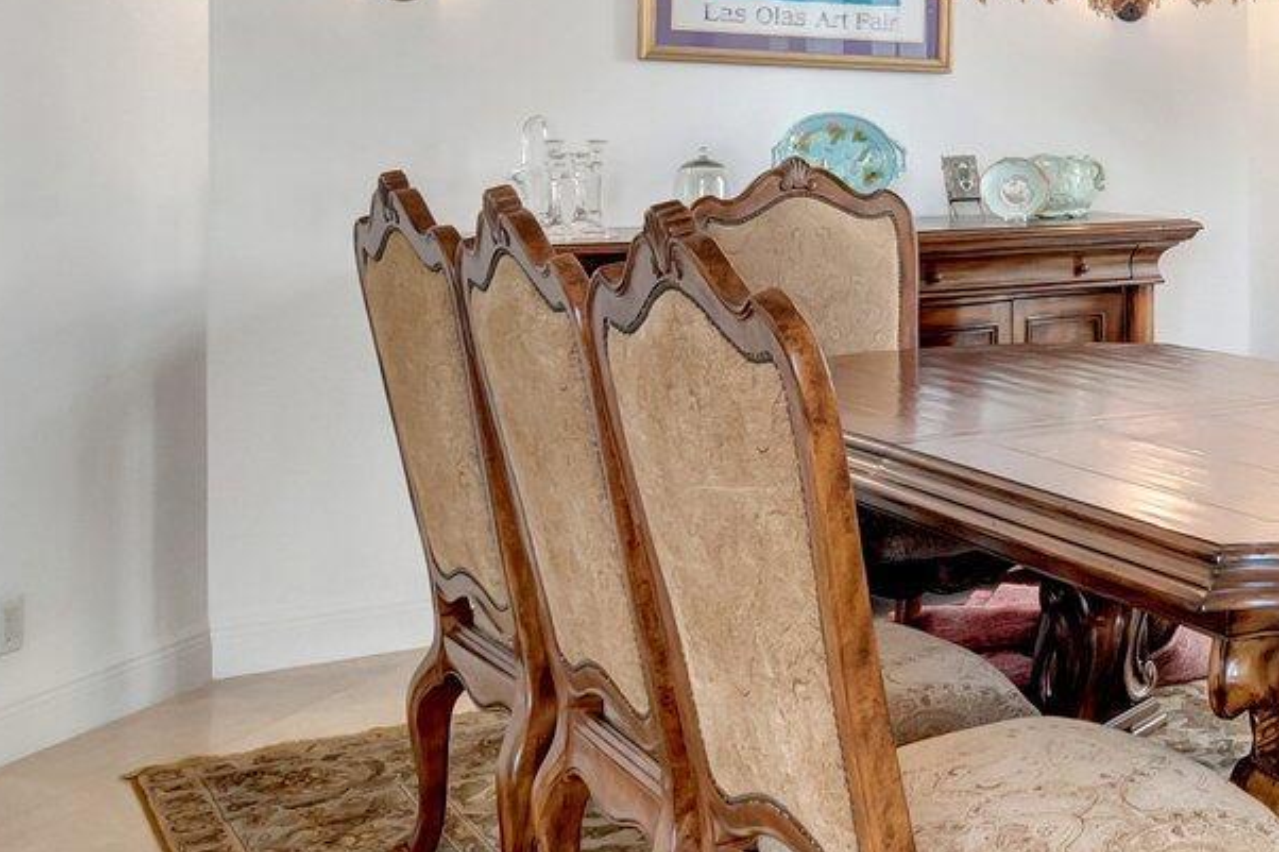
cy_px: 127
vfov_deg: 25.8
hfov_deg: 33.9
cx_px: 1398
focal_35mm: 51
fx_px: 1811
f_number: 8
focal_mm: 10
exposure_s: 1/15
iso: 1100
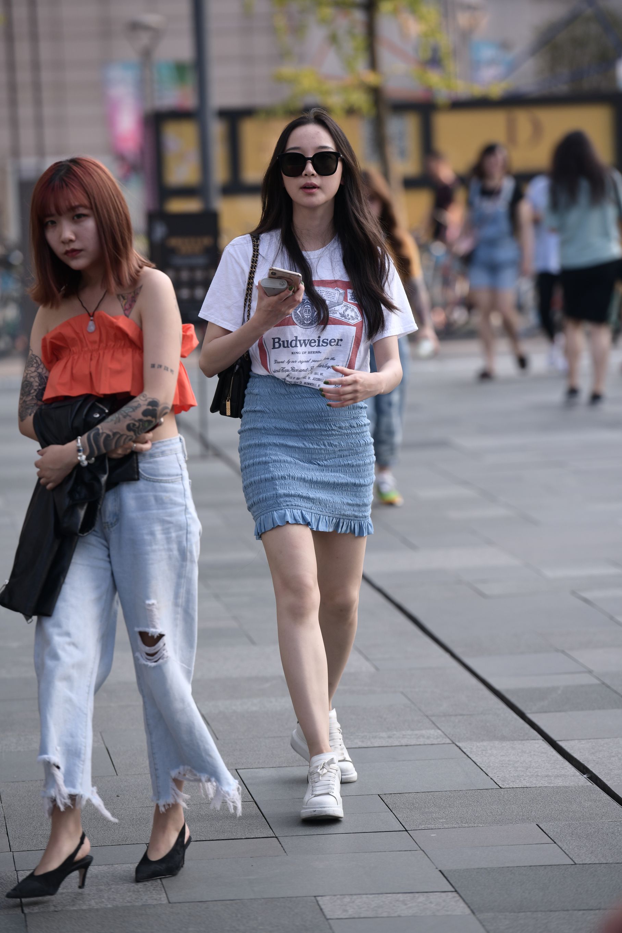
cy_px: 466
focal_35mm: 185
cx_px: 311
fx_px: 4794
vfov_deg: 11.1
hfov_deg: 7.4
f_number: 4
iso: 250
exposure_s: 1/800
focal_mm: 185
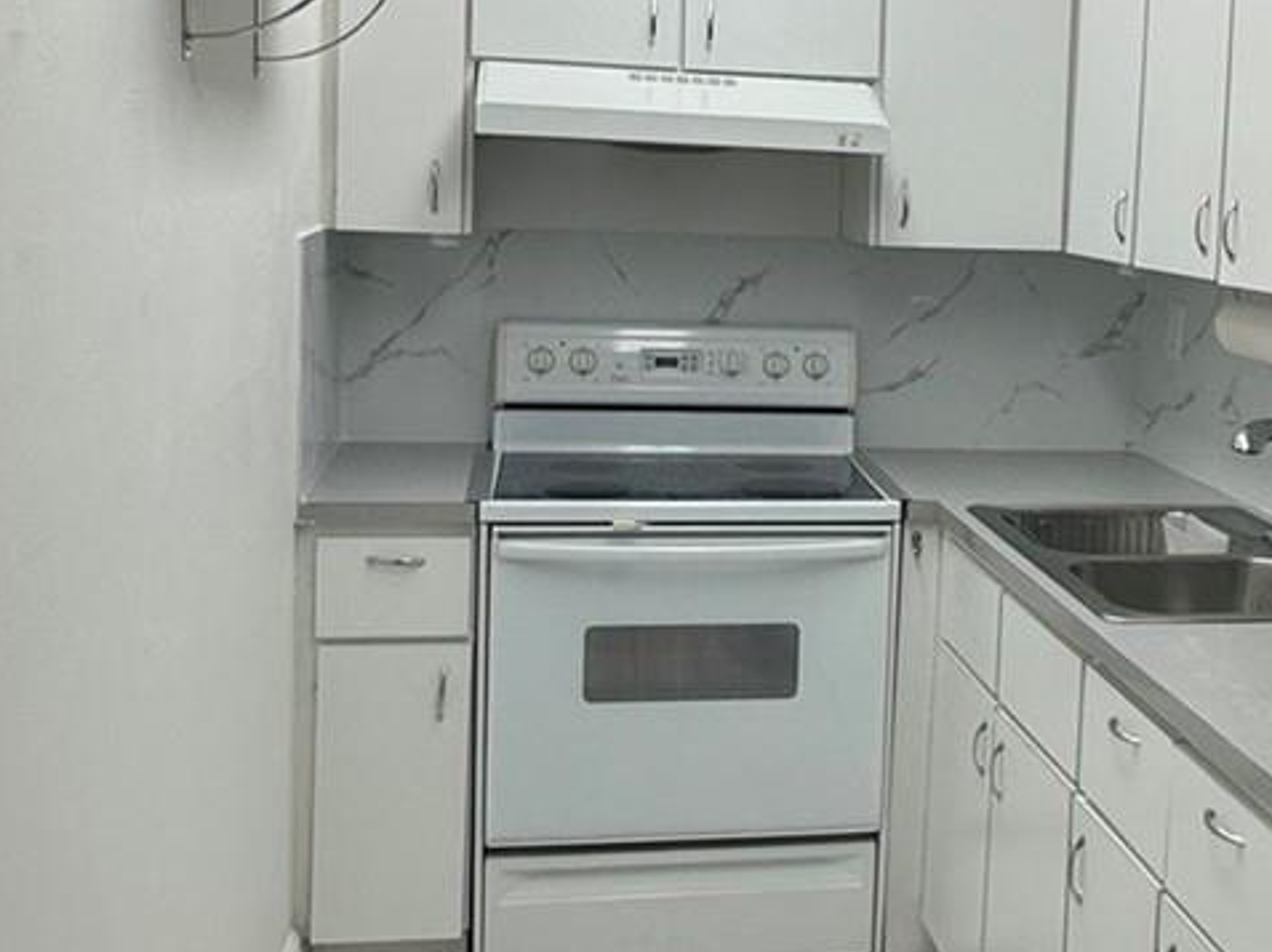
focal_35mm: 47
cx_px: 955
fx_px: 1726
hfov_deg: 39.4
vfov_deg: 30.7
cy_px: 339
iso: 40
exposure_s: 1/150
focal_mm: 2.22
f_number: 2.2
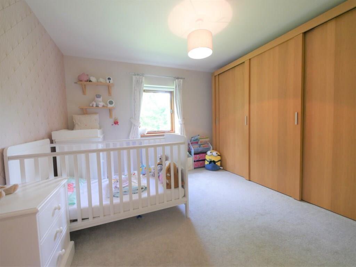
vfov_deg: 85.7
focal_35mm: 14
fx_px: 144
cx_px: 178
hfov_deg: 102.0
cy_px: 134
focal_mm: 7
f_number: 4
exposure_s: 1/60
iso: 1000
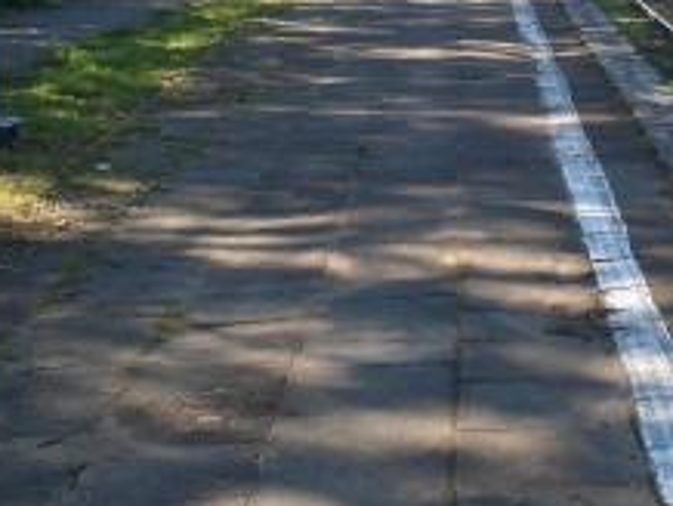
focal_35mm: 99
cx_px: 654
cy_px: -40
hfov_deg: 19.3
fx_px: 1927
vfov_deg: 14.6
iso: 80
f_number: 3.3
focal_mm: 4.9
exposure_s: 1/250
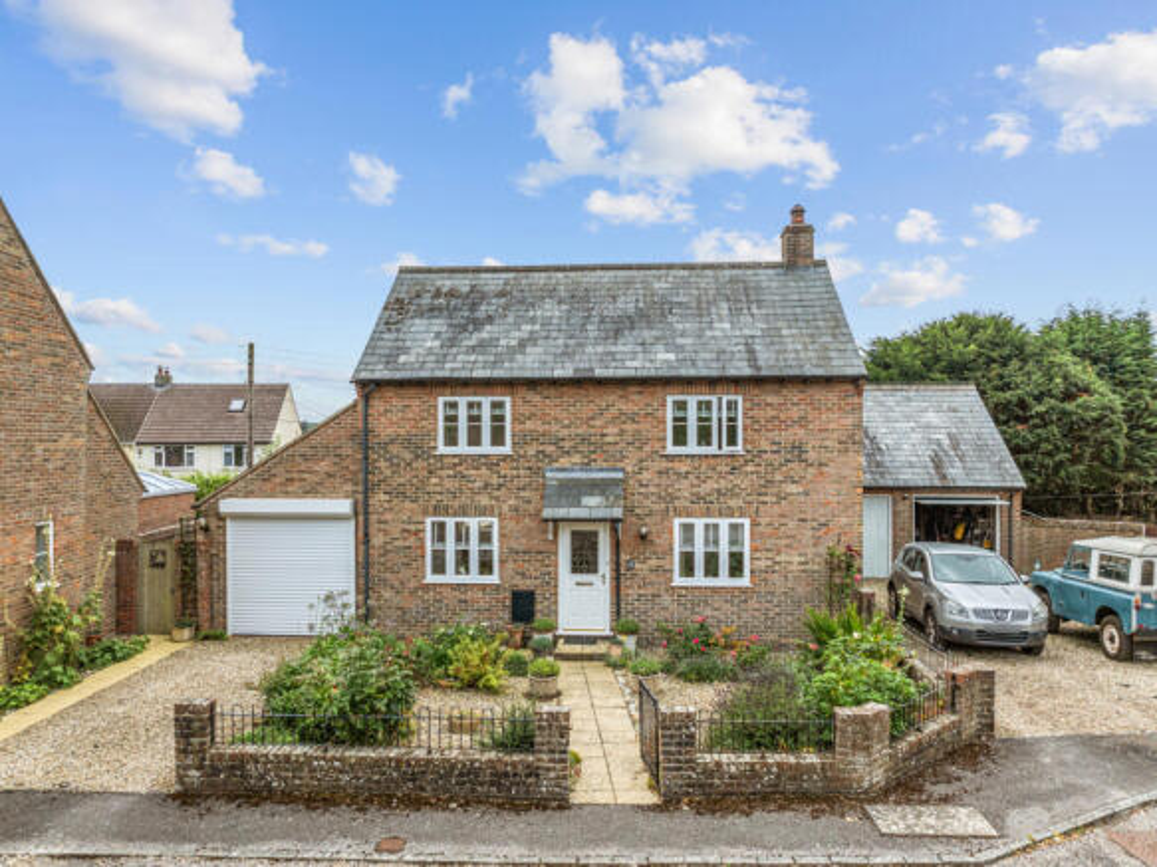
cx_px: 578
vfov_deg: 56.8
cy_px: 434
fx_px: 802
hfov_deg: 71.6
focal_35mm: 24
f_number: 2.8
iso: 140
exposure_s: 1/640
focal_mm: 12.29
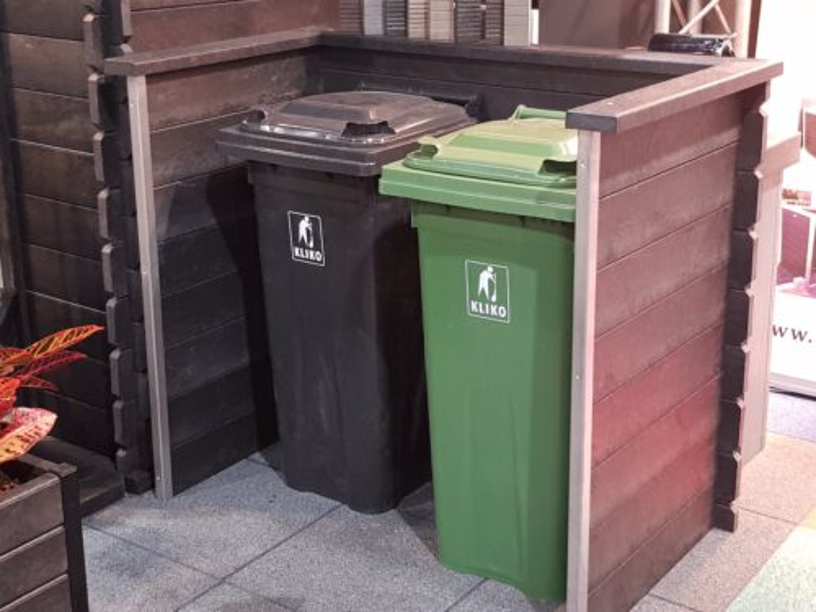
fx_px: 613
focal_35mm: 26
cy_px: 306
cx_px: 408
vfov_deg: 53.1
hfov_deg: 67.3
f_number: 1.7
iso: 250
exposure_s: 1/14
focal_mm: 4.2
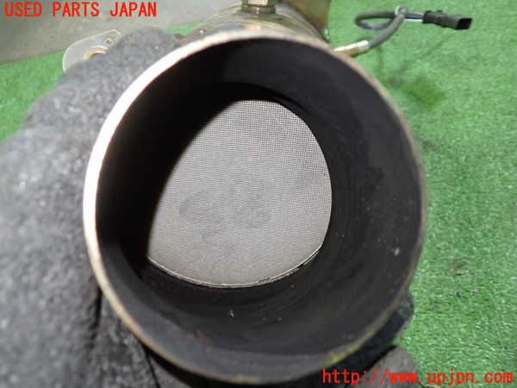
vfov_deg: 46.8
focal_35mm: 30
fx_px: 448
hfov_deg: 60.0
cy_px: 194
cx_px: 258
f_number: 2.3
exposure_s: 1/30
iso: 640
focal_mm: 5.4
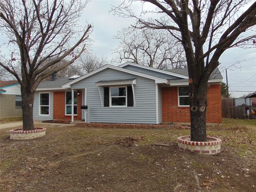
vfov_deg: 54.9
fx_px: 185
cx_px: 128
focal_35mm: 25
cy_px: 96
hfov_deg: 69.4
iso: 80
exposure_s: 1/800
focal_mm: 4.5
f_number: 3
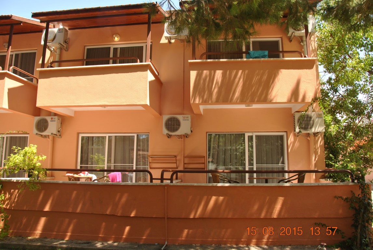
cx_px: 186
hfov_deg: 67.3
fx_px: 280
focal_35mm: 27
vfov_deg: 48.1
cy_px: 125
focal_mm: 18
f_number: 5.6
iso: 100
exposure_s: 1/125
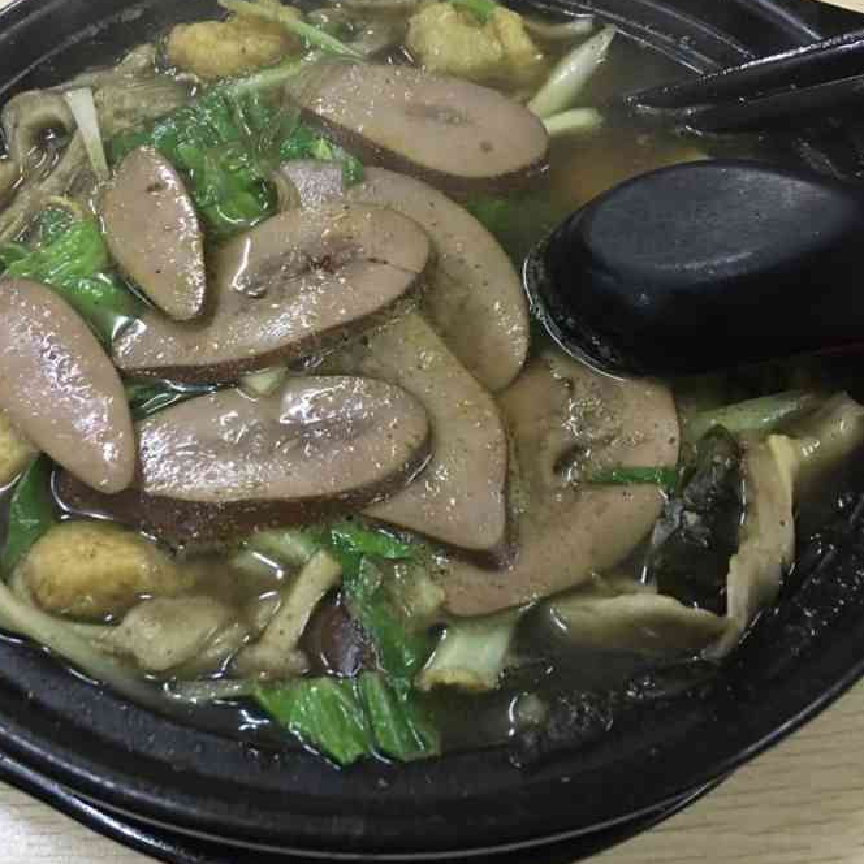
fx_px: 1017
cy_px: 422
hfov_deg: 46.0
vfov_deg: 46.0
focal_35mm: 36
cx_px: 423
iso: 125
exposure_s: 1/8
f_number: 2.2
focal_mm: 4.15
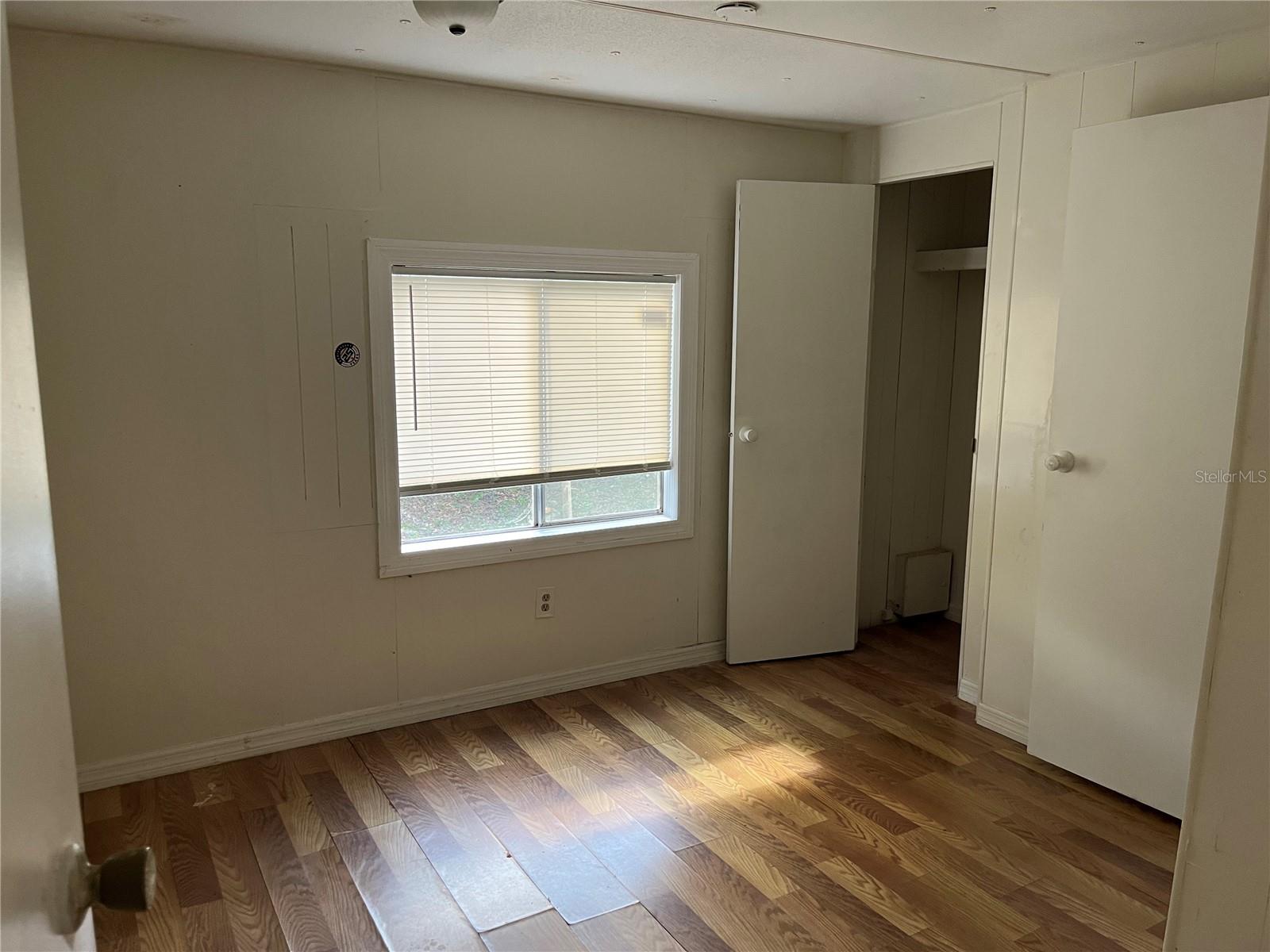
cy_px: 476
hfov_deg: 67.3
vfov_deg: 53.1
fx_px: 954
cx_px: 635
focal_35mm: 26
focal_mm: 5.1
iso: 125
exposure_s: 1/87
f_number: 1.6
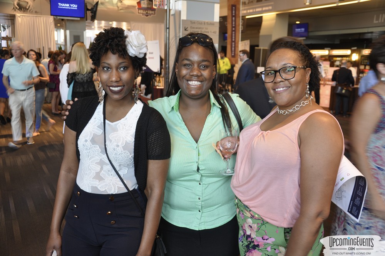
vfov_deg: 34.1
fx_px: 417
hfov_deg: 49.6
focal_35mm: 39
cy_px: 128
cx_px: 192
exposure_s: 1/15
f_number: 5
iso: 400
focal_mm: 26
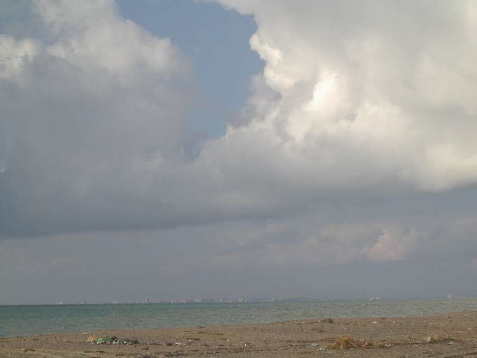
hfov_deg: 17.3
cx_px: 238
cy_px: 179
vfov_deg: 13.0
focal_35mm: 114
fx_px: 1571
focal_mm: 17.4
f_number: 9
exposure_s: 1/200
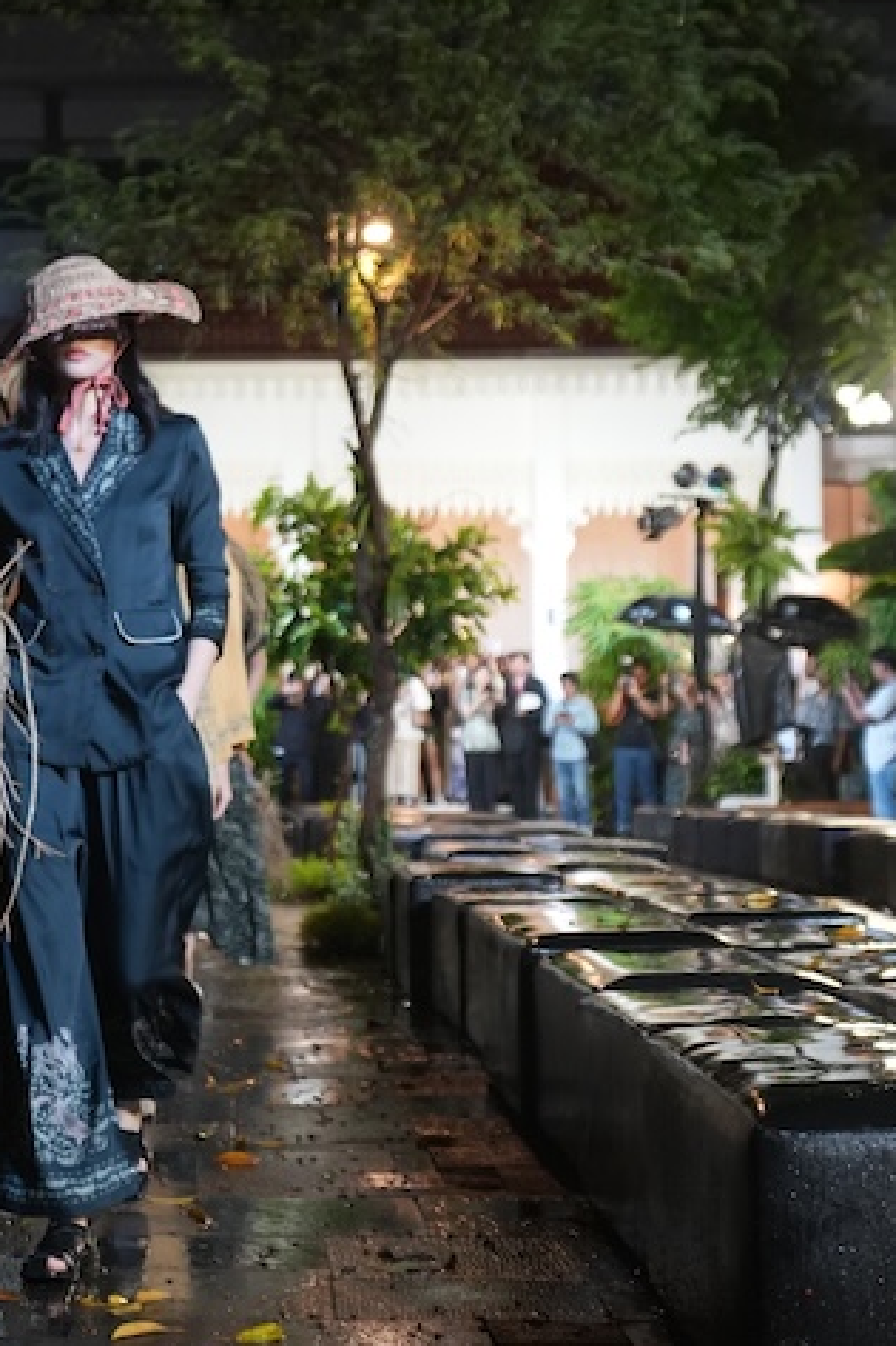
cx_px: 104
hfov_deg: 18.1
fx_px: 2764
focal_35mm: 74
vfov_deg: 27.3
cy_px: 618
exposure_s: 1/160
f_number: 3.2
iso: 1600
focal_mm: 35
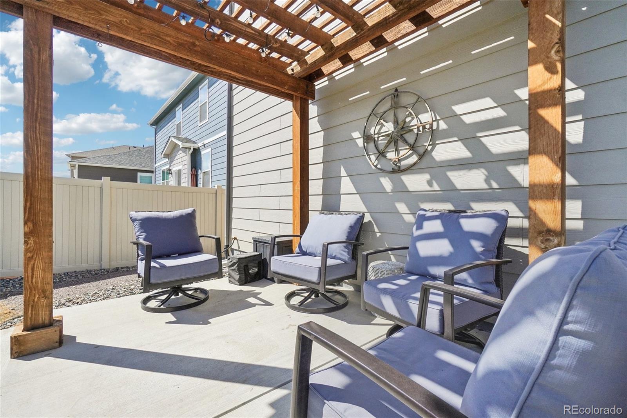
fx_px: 261
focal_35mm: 15
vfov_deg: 77.3
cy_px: 209
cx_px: 314
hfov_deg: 100.4
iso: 400
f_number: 8
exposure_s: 1/1000
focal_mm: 10
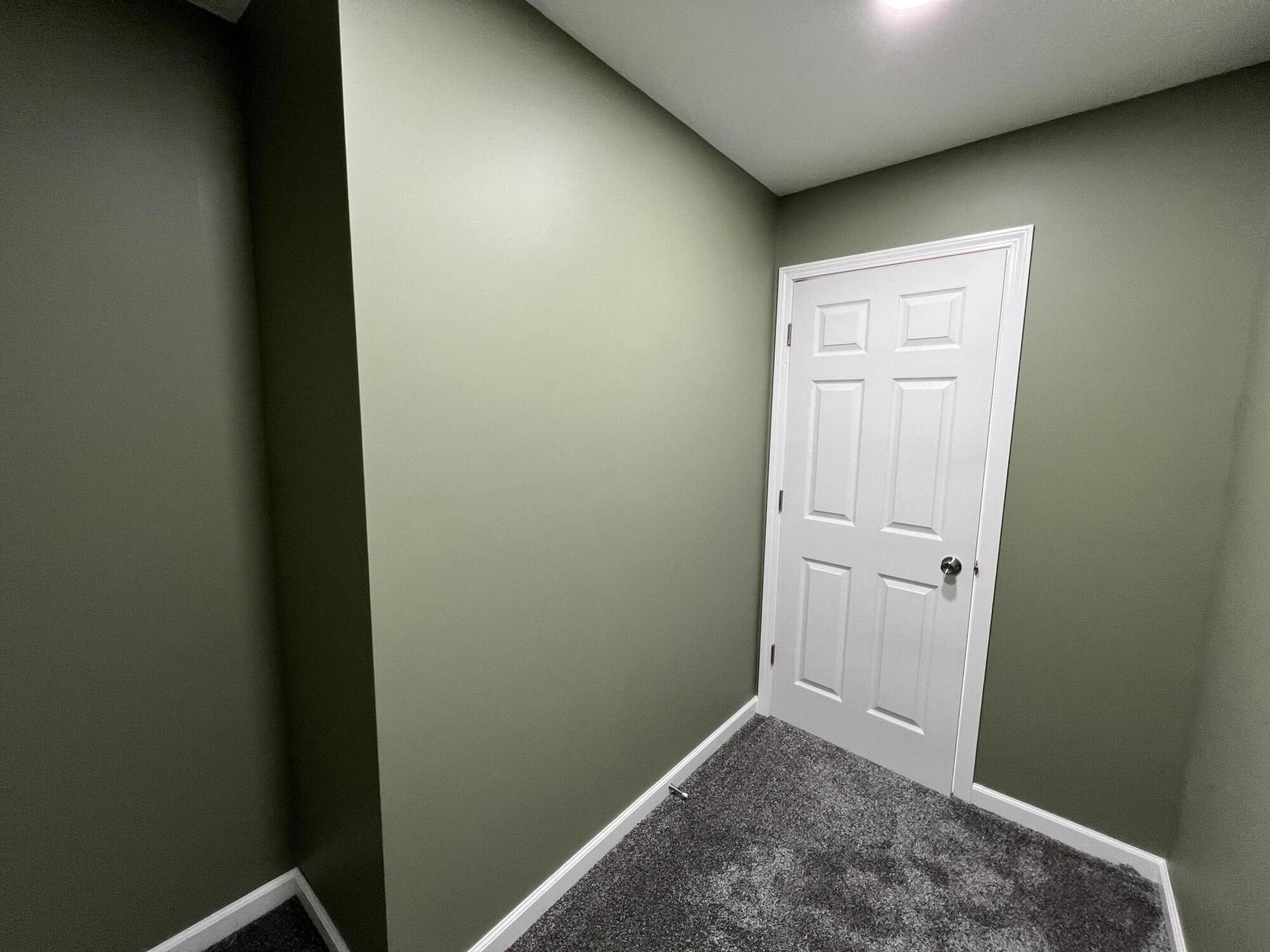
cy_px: 476
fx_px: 477
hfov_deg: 106.2
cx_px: 635
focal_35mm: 13
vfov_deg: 89.9
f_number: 1.8
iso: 160
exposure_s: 1/60
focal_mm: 1.57
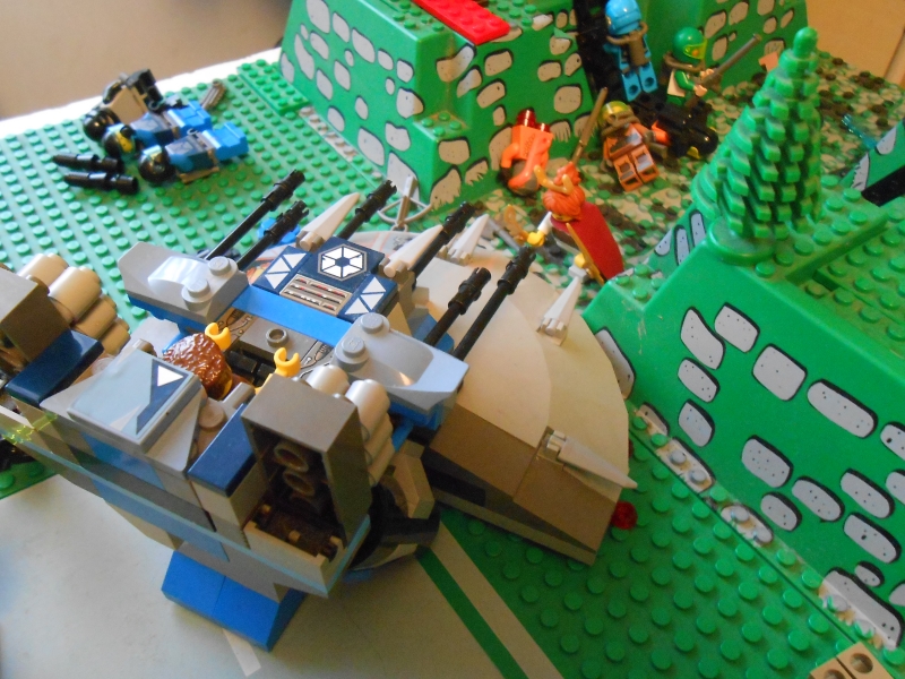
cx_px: 452
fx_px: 784
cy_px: 340
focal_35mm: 30
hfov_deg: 60.0
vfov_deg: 46.8
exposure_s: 1/5
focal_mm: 5.3
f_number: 3.8
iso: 800
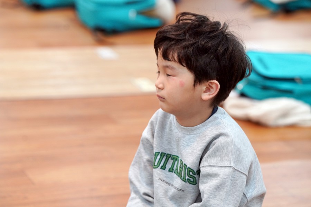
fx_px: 1253
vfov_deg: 9.5
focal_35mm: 145
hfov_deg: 14.2
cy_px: 104
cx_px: 156
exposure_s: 1/160
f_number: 4
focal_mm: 145
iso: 2000
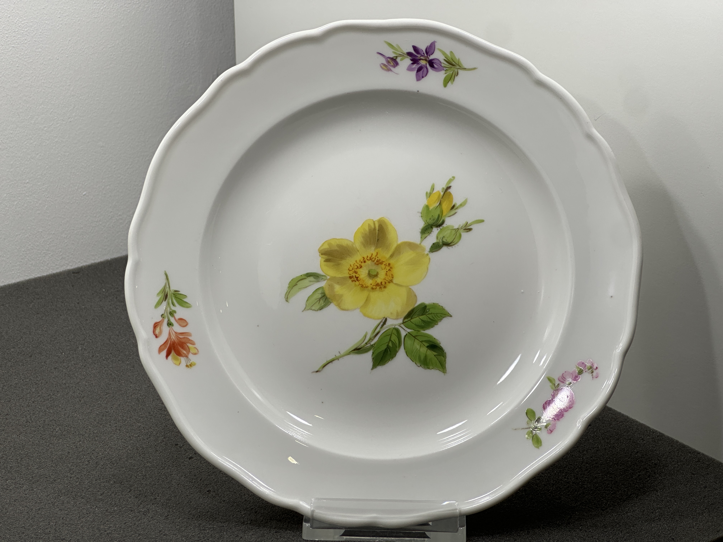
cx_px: 362
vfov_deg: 19.1
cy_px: 271
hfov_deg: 25.3
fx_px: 1608
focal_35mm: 77
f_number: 2.8
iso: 64
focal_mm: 9
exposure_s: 1/99
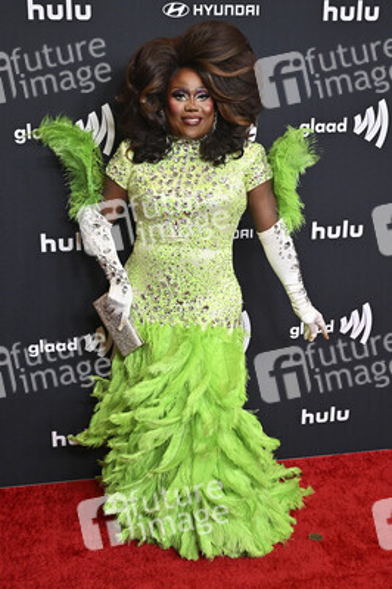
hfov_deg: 30.5
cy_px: 294
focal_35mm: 44
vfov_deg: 44.5
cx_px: 196
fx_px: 720
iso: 4000
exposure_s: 1/250
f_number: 5.6
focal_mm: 44
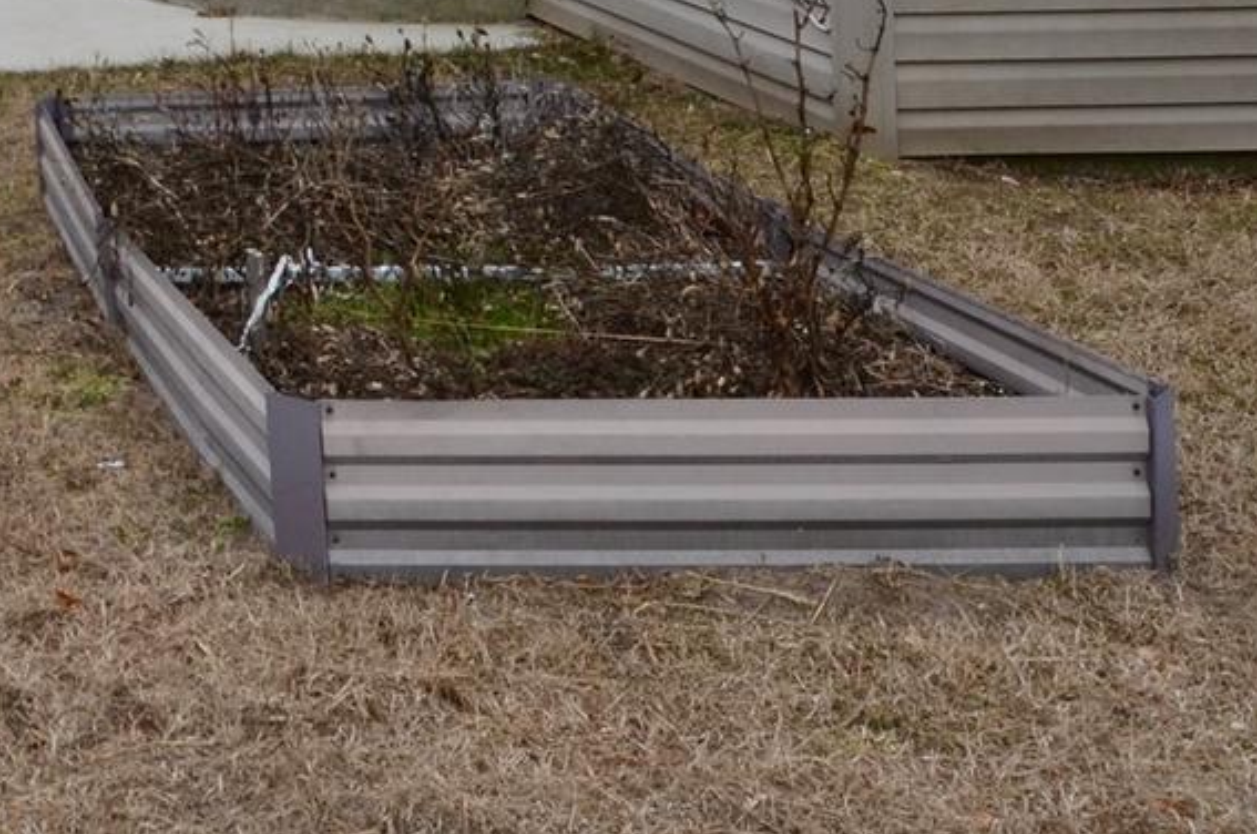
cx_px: -486
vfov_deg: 10.2
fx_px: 4531
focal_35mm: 130
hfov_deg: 14.9
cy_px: -322
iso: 100
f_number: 7.1
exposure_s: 1/250
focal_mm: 24
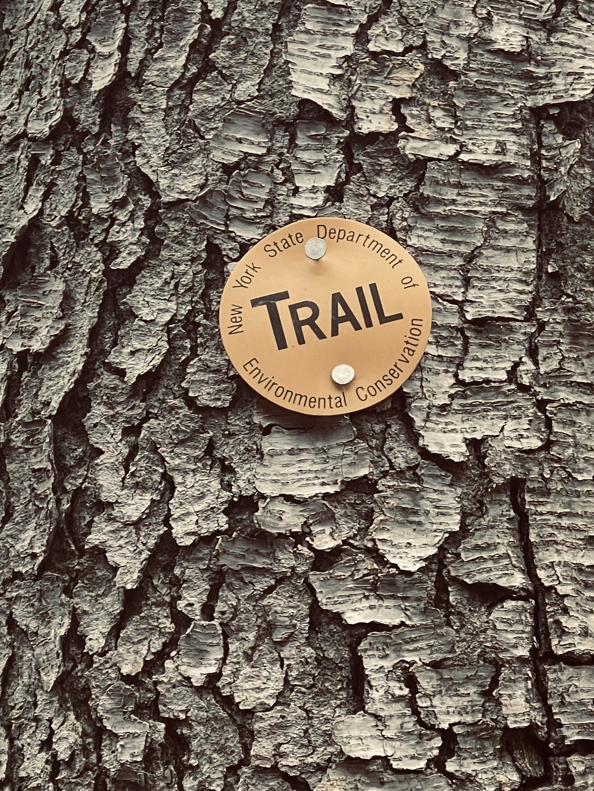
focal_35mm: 147
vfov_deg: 13.4
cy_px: 269
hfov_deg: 10.1
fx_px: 3362
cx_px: 358
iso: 32
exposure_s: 1/99
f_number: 2.2
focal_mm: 7.5
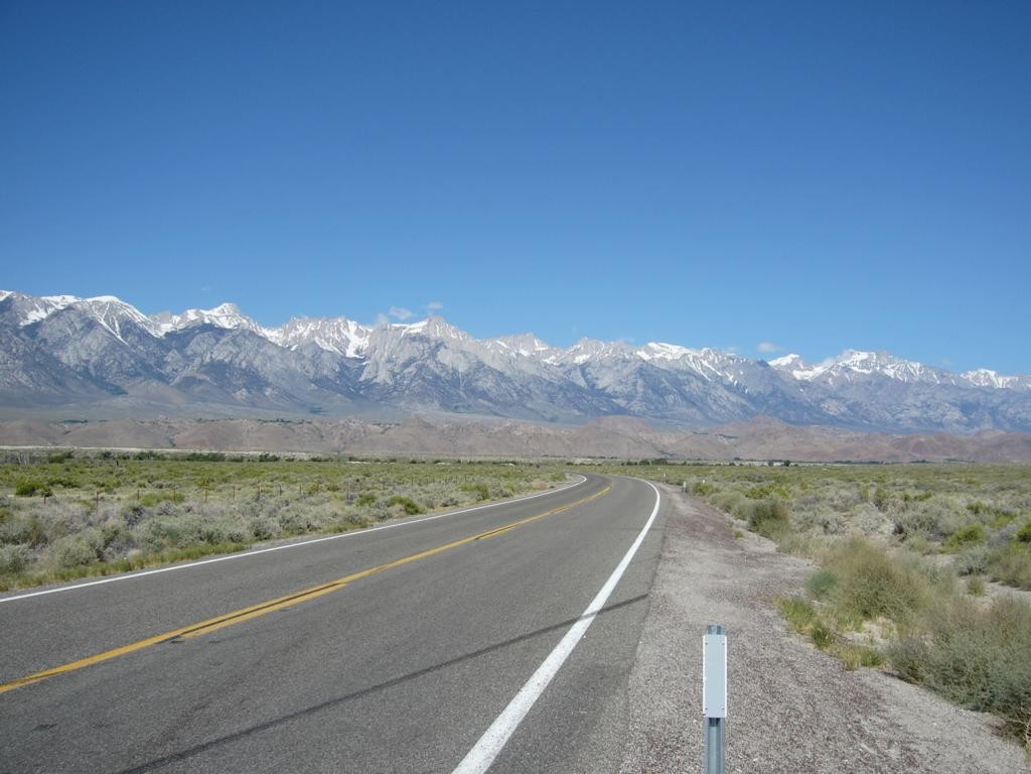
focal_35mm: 35
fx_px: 1042
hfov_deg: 52.6
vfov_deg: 40.7
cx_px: 516
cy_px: 387
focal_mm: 5.8
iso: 50
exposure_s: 1/250
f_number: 8
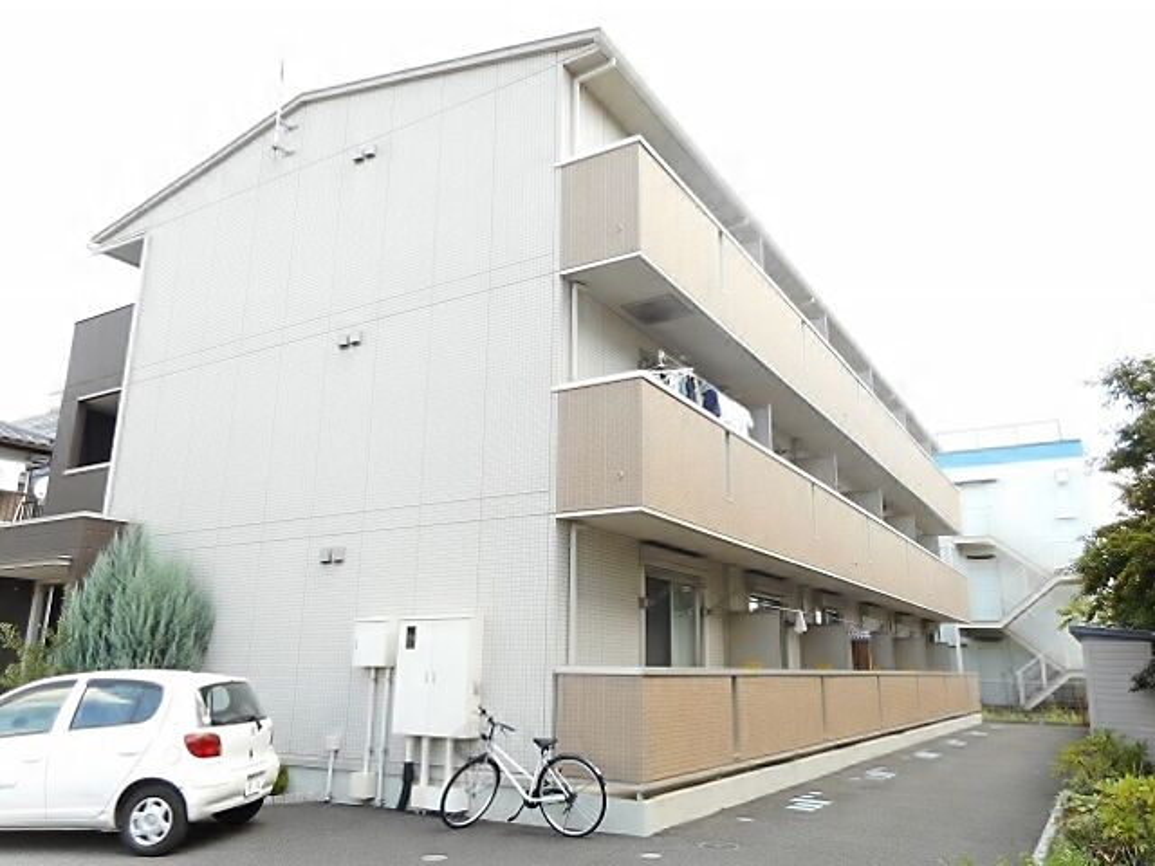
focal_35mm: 25
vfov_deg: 54.9
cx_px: 578
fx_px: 834
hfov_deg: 69.4
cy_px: 433
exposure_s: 1/100
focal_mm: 4.5
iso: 80
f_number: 3.7
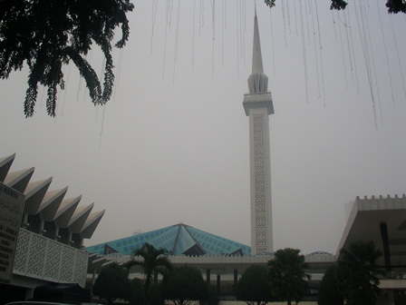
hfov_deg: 50.1
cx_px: 203
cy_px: 152
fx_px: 434
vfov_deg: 38.7
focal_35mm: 37
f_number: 6.9
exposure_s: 1/250
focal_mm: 5.7
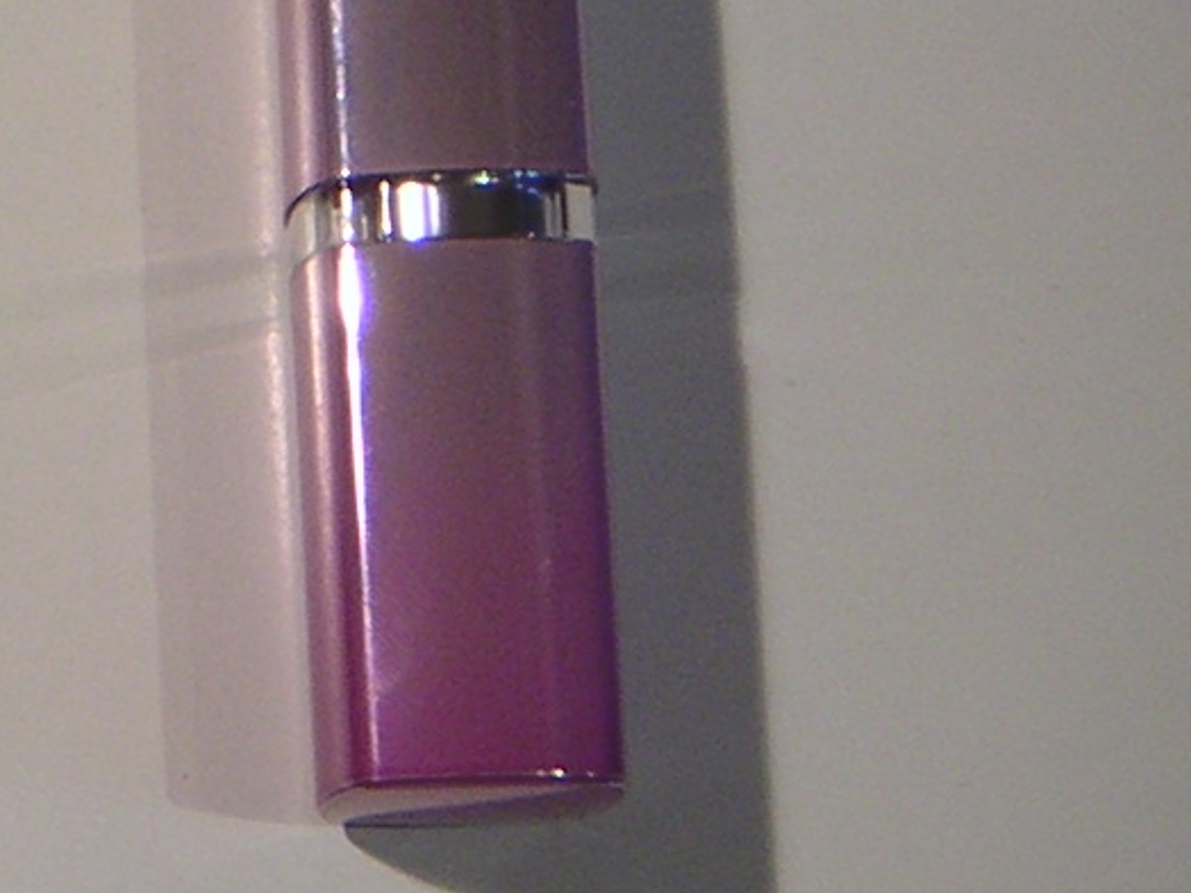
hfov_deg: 10.7
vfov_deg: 8.2
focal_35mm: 180
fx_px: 6193
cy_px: 198
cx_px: -439
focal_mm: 7.7
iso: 80
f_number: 3.2
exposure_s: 1/60
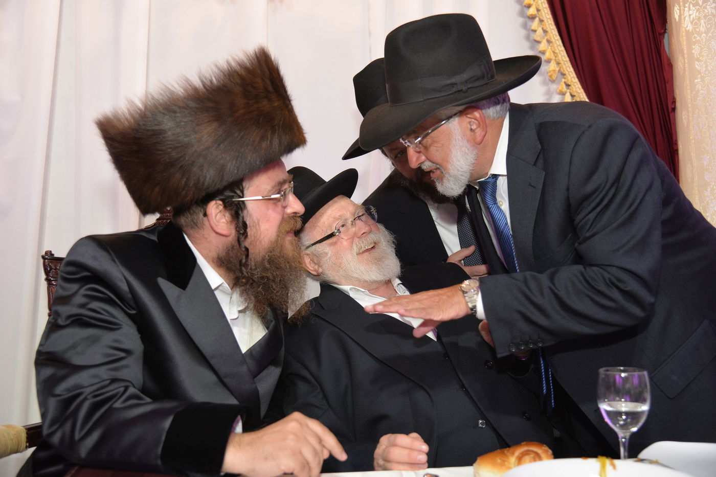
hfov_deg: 54.4
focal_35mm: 35
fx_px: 696
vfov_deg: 37.8
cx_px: 358
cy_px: 238
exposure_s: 1/100
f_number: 4
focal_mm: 35
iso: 1000
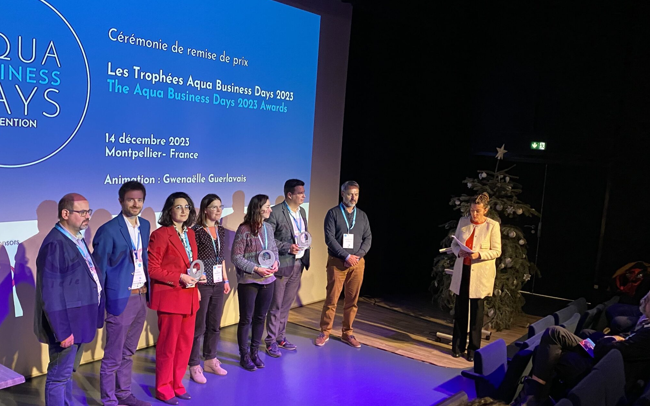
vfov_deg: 36.3
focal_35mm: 35
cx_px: 286
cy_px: 220
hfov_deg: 55.2
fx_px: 620
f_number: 1.8
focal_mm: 4.25
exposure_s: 1/50
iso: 320
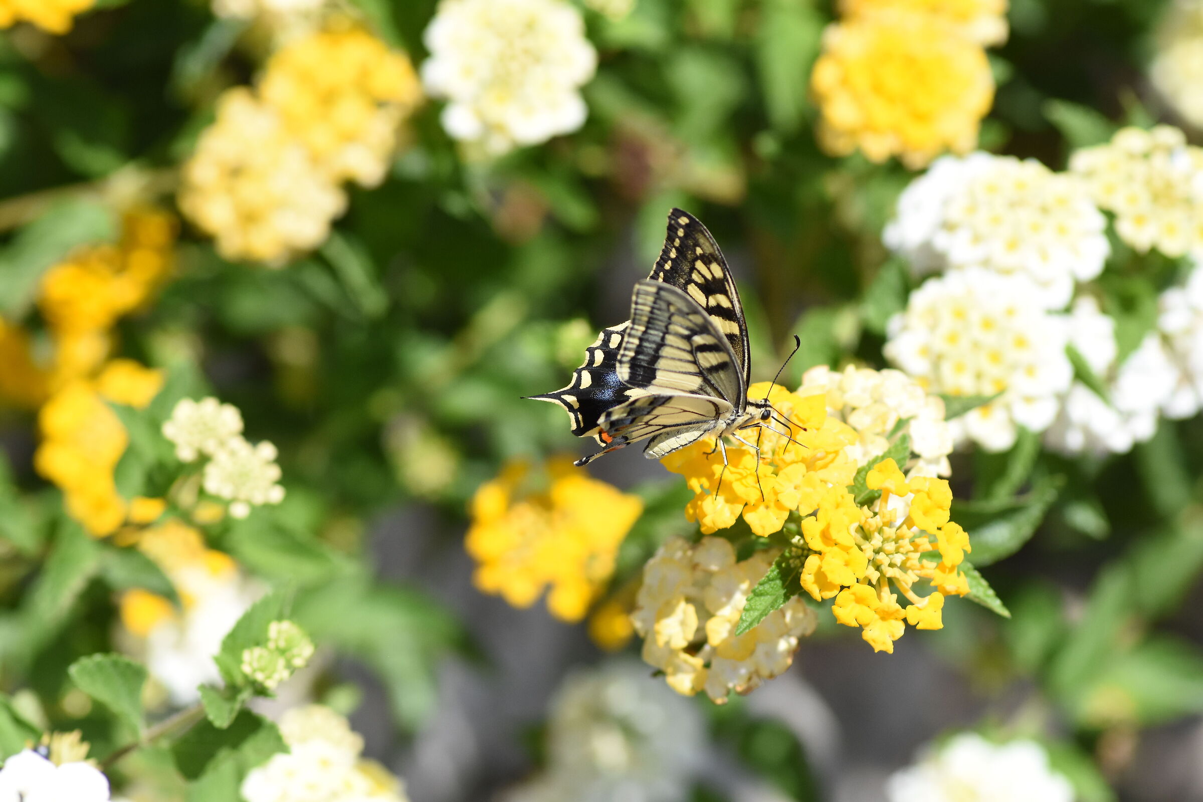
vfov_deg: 9.1
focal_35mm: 150
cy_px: 401
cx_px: 602
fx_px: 5012
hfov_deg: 13.7
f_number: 4.8
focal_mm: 100
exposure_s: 1/8000
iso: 1000
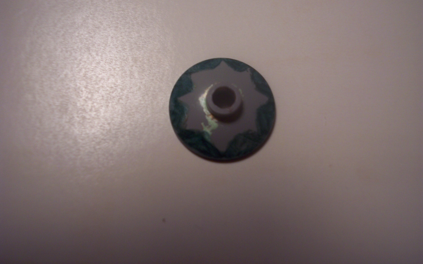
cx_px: 210
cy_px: 104
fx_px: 484
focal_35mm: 42
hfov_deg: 47.2
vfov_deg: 30.4
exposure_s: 1/60
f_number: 3.4
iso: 100
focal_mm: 8
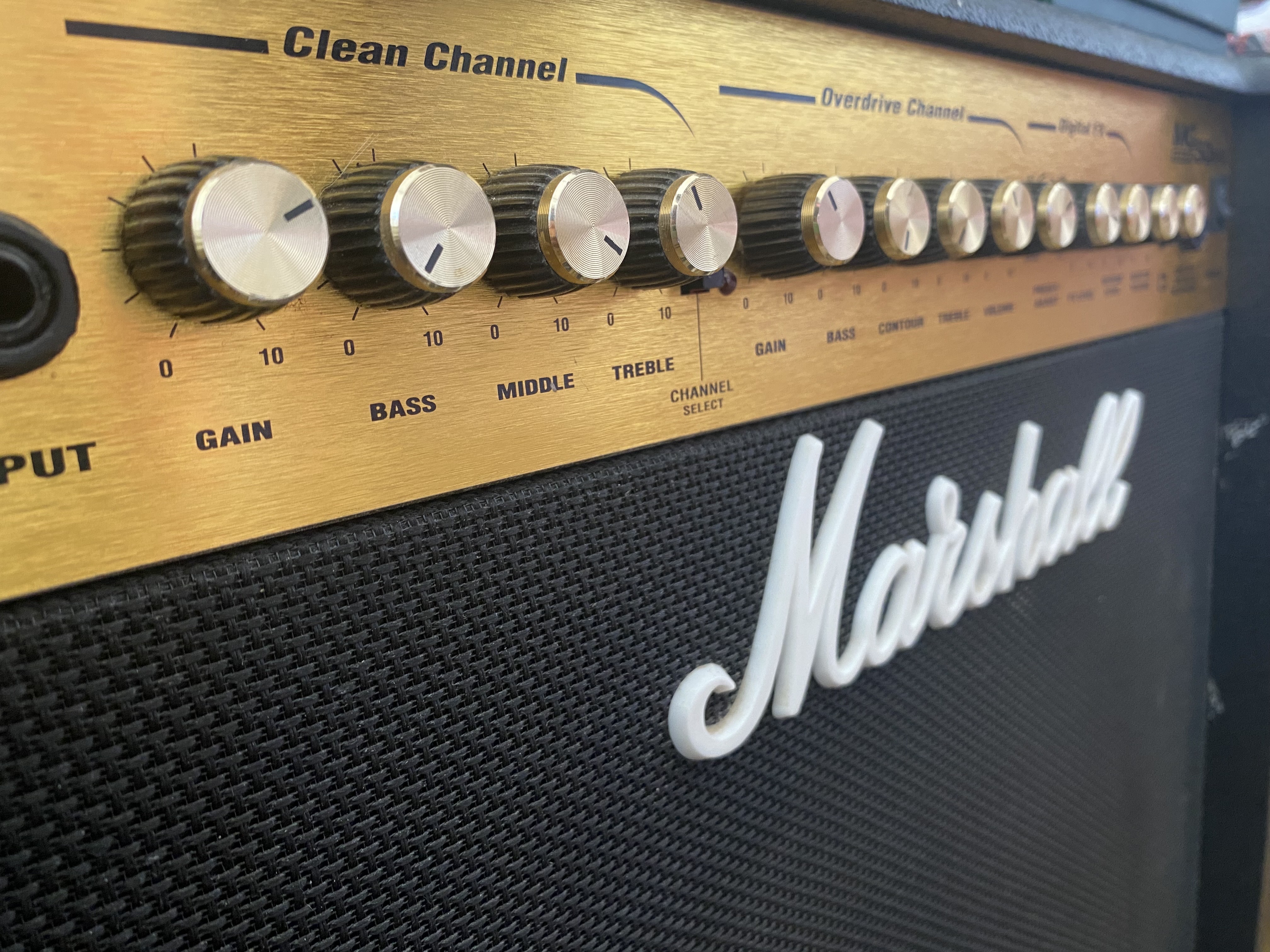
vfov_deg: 53.1
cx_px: 635
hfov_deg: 67.3
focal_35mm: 26
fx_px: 954
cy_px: 476
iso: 320
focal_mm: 4.25
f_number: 1.8
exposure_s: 1/60
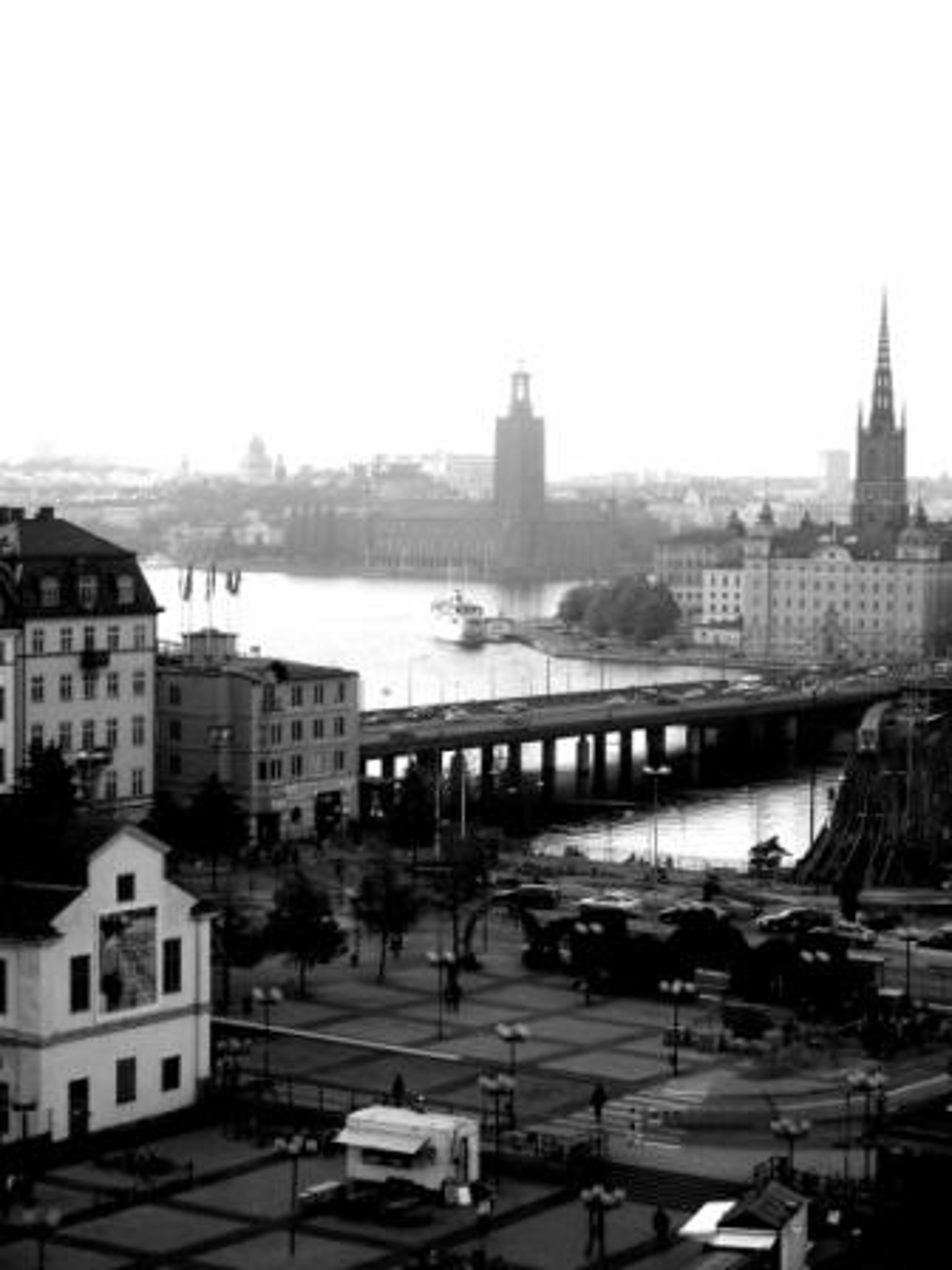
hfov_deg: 17.4
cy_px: 635
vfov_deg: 23.0
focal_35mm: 85
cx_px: 476
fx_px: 3117
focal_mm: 16.99
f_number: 3.6
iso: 64
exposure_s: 1/90
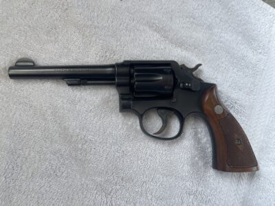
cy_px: 103
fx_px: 199
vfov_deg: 54.9
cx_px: 138
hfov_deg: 69.4
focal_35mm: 25
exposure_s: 1/336
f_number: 1.6
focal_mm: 5.1
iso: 32
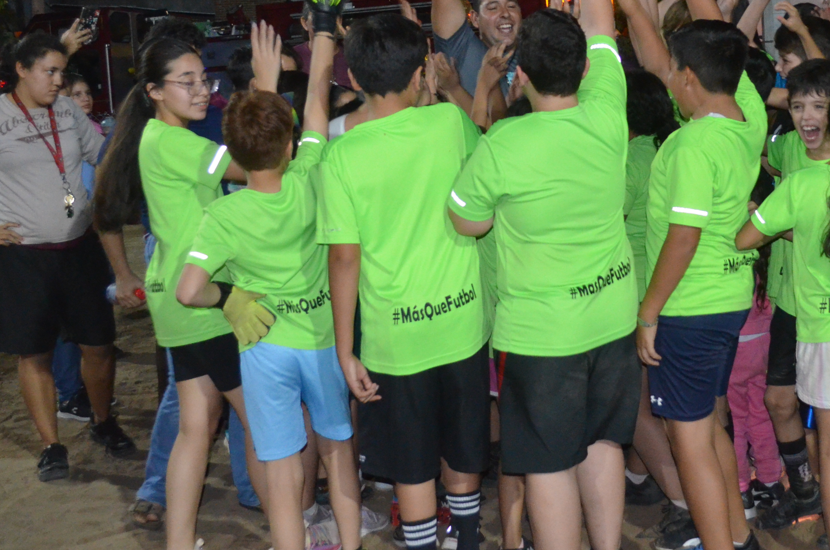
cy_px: 167
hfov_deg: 31.5
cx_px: 593
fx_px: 1450
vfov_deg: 21.4
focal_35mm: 63
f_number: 4
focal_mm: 24
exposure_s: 1/60
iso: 3200
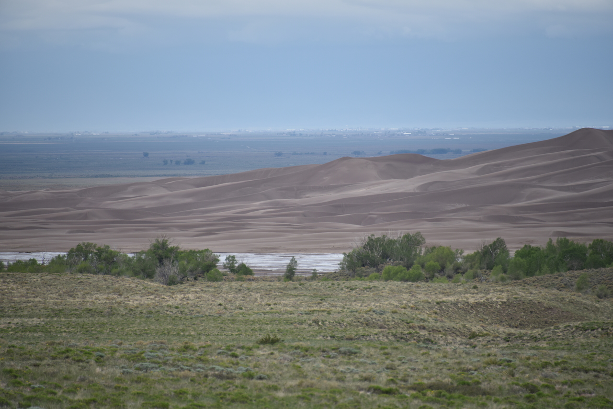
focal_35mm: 300
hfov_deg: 6.9
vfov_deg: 4.6
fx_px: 5109
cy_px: 204
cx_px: 306
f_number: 5.6
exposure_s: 1/640
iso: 110
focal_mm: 300
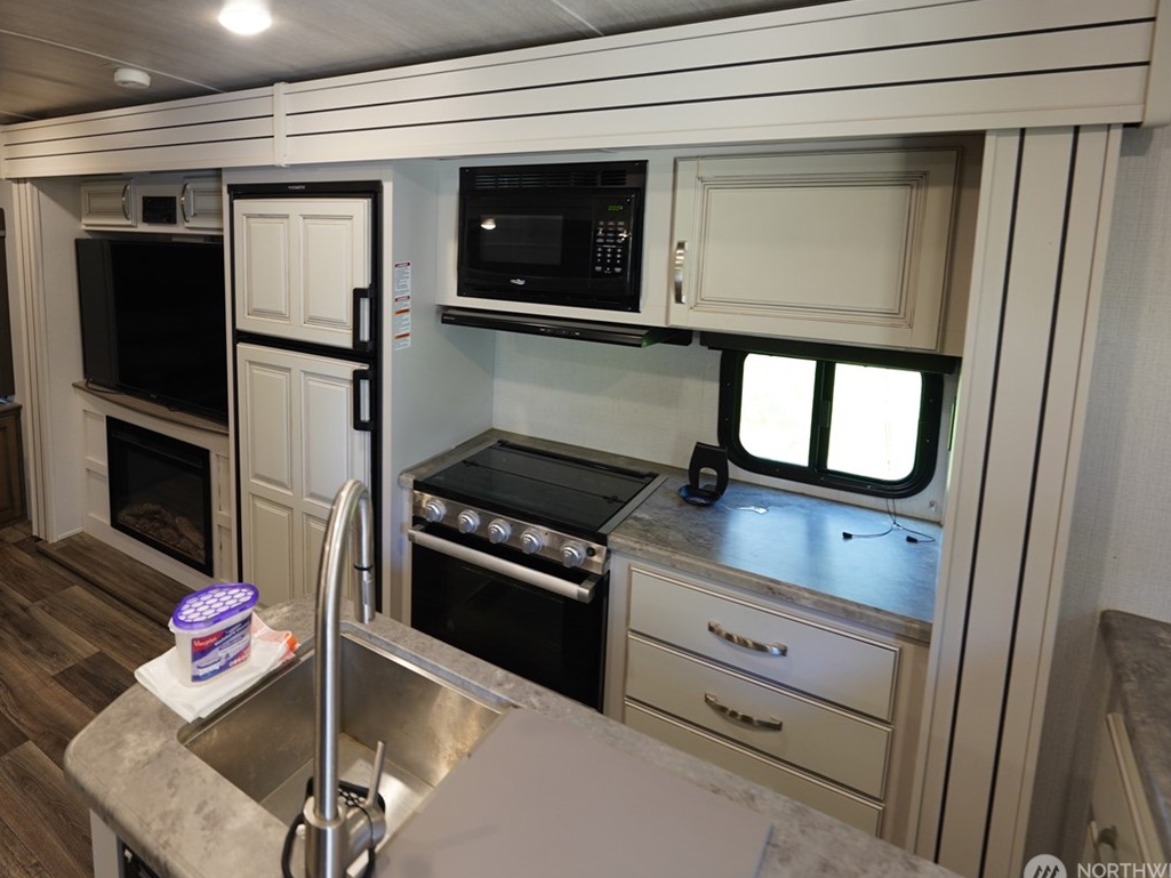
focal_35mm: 21
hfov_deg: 73.5
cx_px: 295
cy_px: 291
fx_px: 710
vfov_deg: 61.9
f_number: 4
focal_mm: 14
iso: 500
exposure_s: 1/30
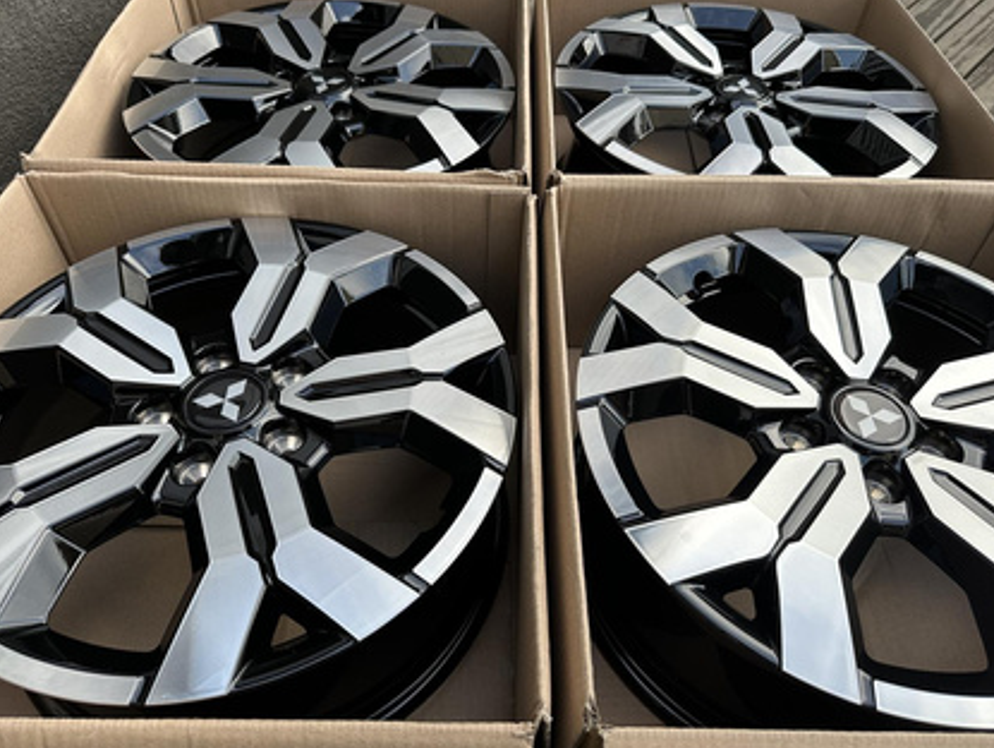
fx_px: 747
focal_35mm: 26
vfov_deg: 53.1
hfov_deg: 67.2
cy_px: 352
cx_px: 510
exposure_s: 1/561
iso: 80
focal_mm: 6.86
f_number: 1.78
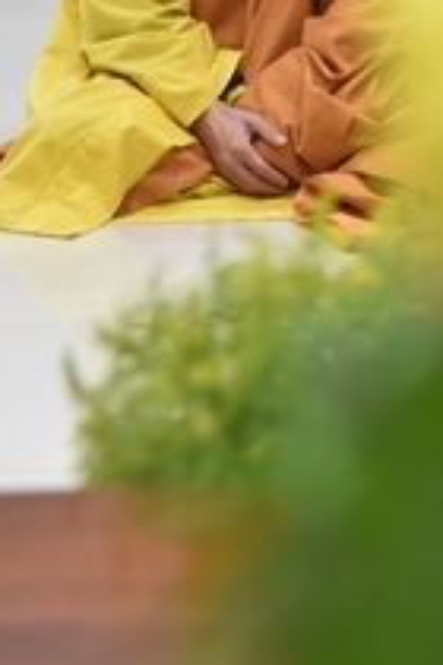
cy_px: -142
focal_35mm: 371
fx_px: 6848
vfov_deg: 5.5
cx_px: 114
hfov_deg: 3.7
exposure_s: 1/100
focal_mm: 120
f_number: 4
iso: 1250
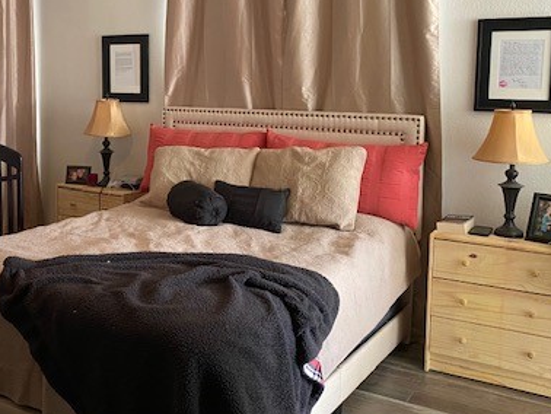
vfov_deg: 32.6
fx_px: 701
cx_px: 127
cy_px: 131
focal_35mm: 44
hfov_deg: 41.4
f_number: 1.8
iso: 250
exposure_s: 1/60
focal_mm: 4.25
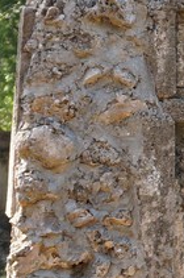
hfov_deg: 7.6
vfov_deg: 12.0
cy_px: 96
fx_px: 1315
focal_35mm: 171
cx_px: 410
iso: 100
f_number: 4
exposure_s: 1/100
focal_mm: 20
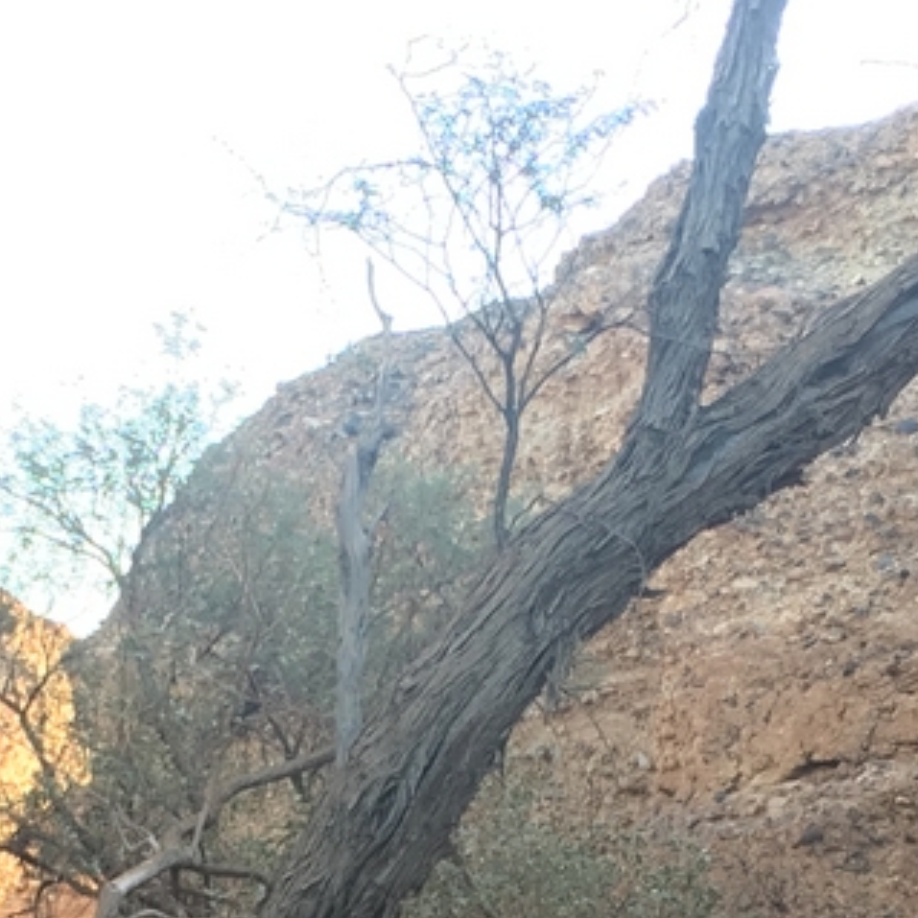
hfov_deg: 16.8
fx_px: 3090
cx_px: 227
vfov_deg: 16.5
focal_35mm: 103
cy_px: 947
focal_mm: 4.15
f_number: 2.2
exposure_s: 1/50
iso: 32
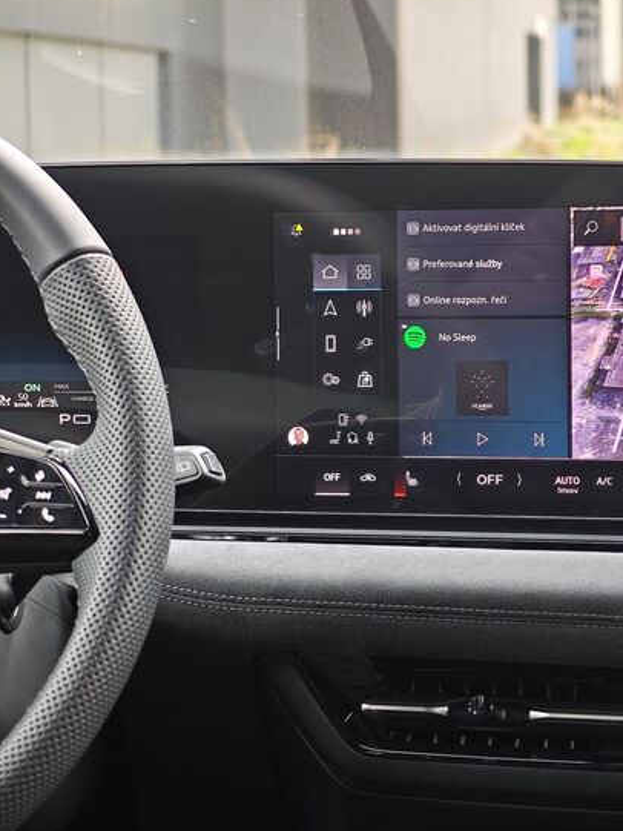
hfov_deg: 14.4
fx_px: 2447
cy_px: 413
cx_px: 562
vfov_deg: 19.3
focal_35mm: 102
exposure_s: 1/100
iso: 64
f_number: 1.8
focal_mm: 12.28
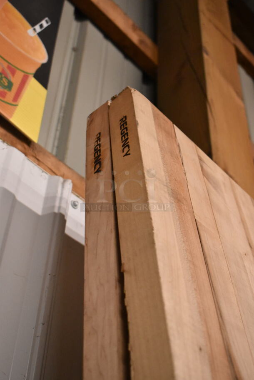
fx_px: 555
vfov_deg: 37.8
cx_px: 127
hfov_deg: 25.8
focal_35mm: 52
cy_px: 190
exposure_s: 1/125
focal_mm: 35
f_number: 4.5
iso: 3600
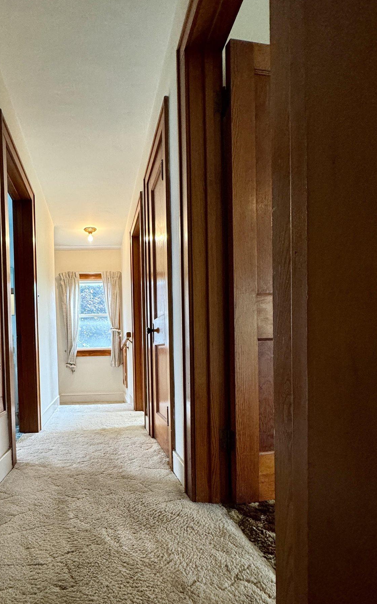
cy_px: 361
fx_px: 312
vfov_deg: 86.9
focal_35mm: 19
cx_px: 103
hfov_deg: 59.5
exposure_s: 1/120
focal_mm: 2.22
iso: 250
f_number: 2.2
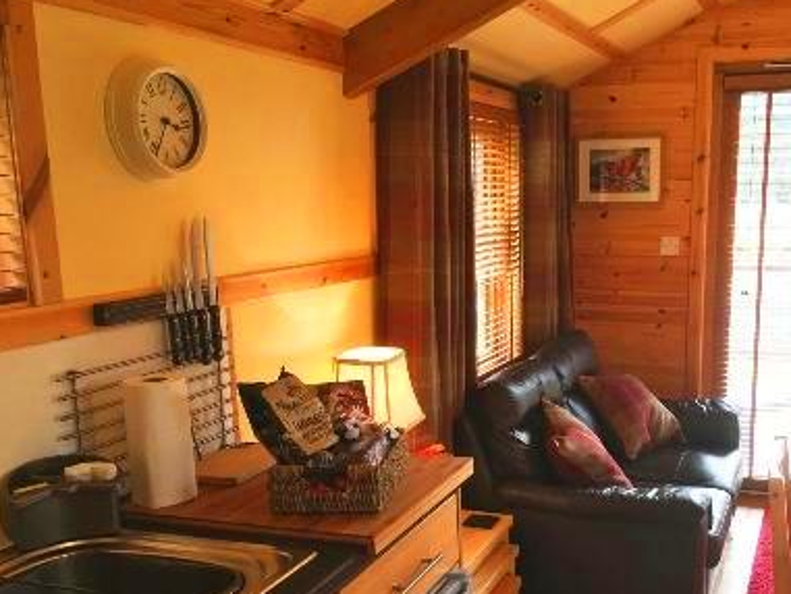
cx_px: 525
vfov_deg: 36.6
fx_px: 891
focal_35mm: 39
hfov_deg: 47.1
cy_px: 374
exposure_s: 1/50
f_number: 2.2
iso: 32
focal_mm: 4.15
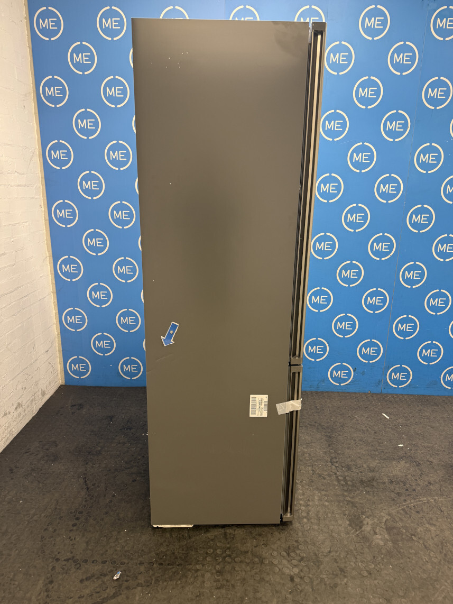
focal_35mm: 24
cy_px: 302
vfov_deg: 71.6
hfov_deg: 56.8
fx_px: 419
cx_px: 226
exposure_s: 1/50
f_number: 1.78
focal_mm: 6.76
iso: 125
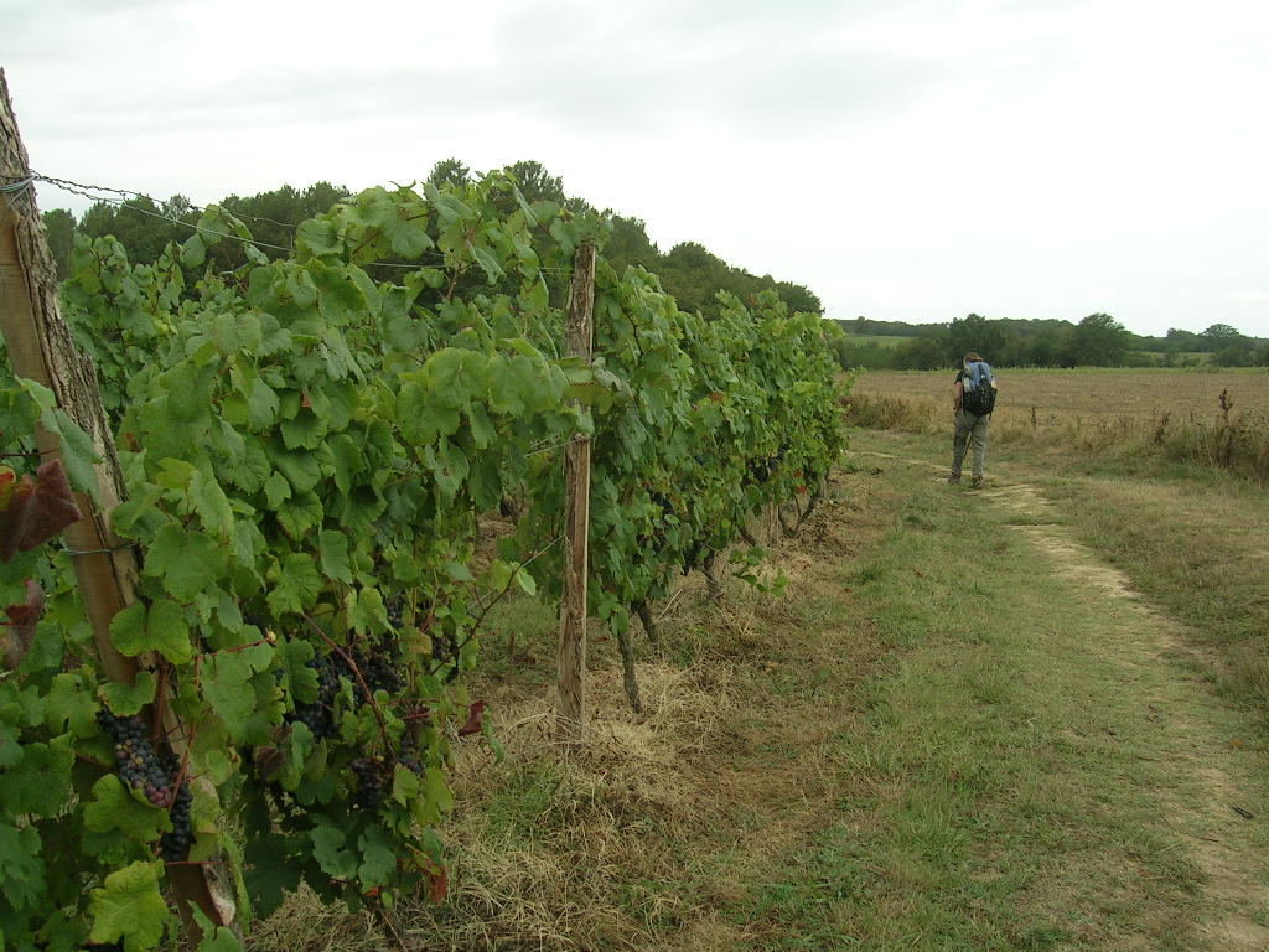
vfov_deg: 40.7
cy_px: 476
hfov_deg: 52.6
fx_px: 1283
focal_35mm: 35
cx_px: 634
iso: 50
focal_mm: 5.4
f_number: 4.8
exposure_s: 1/167
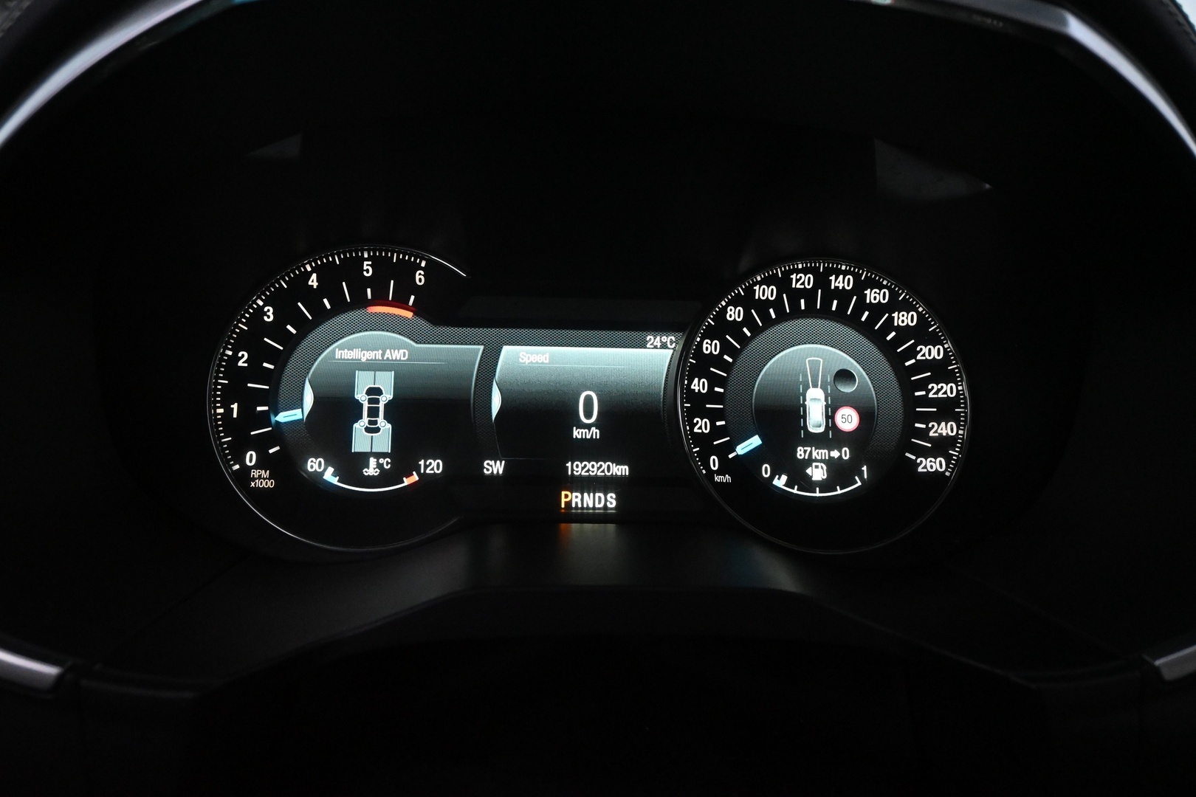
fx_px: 897
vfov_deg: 47.9
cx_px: 598
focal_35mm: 27
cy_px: 398
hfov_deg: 67.4
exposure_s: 1/60
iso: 5000
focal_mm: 18
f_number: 6.3
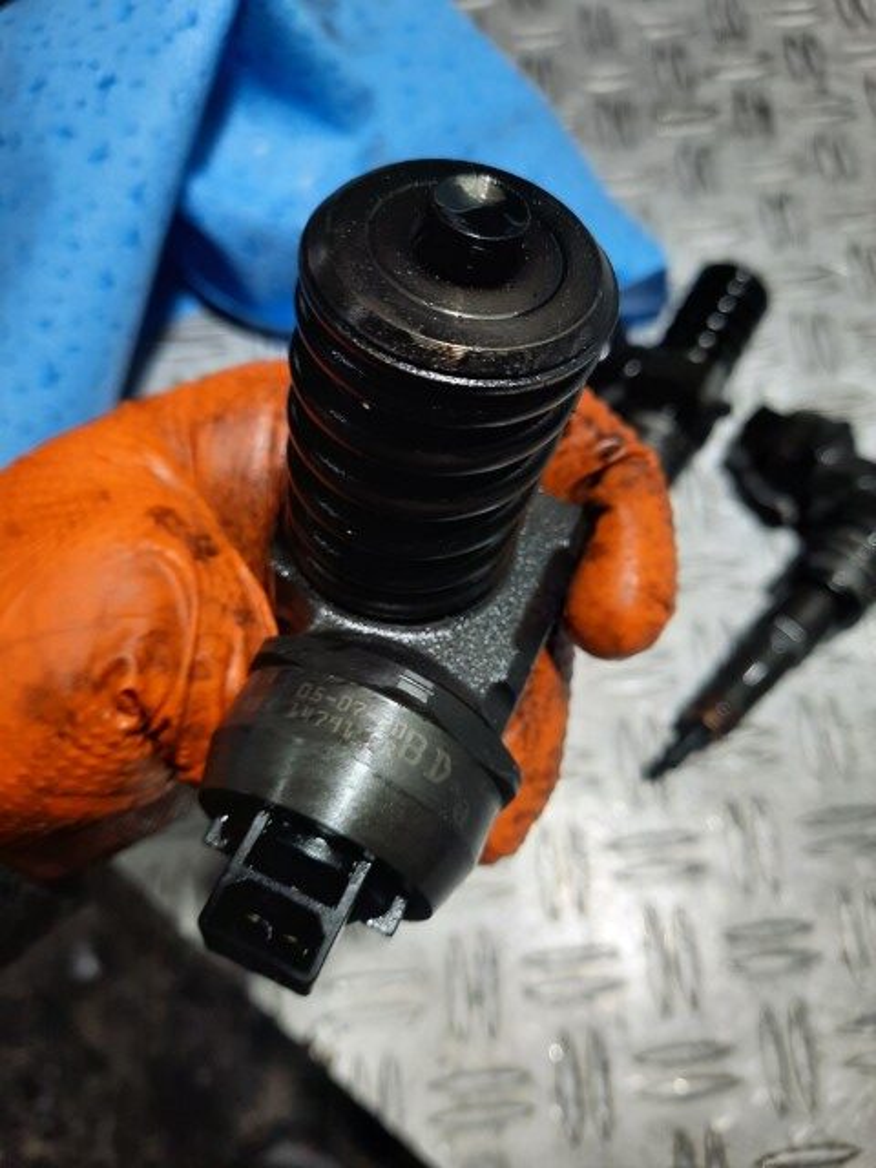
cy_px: 584
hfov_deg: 54.9
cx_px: 438
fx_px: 844
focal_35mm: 25
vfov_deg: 69.4
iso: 40
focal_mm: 4.6
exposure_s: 1/50
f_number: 2
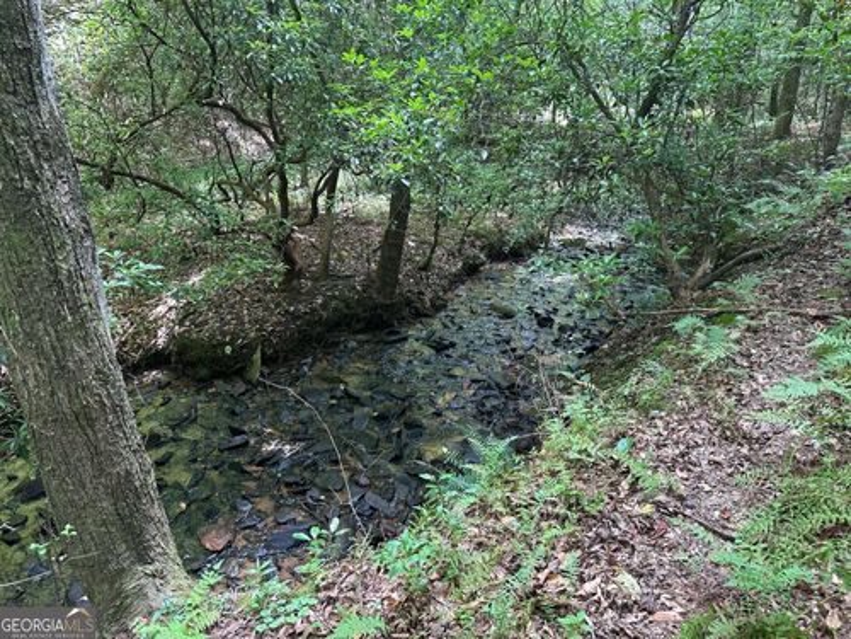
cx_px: 426
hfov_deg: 71.6
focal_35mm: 24
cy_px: 320
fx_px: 590
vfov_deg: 56.8
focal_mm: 6.86
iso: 200
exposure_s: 1/121
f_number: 1.78
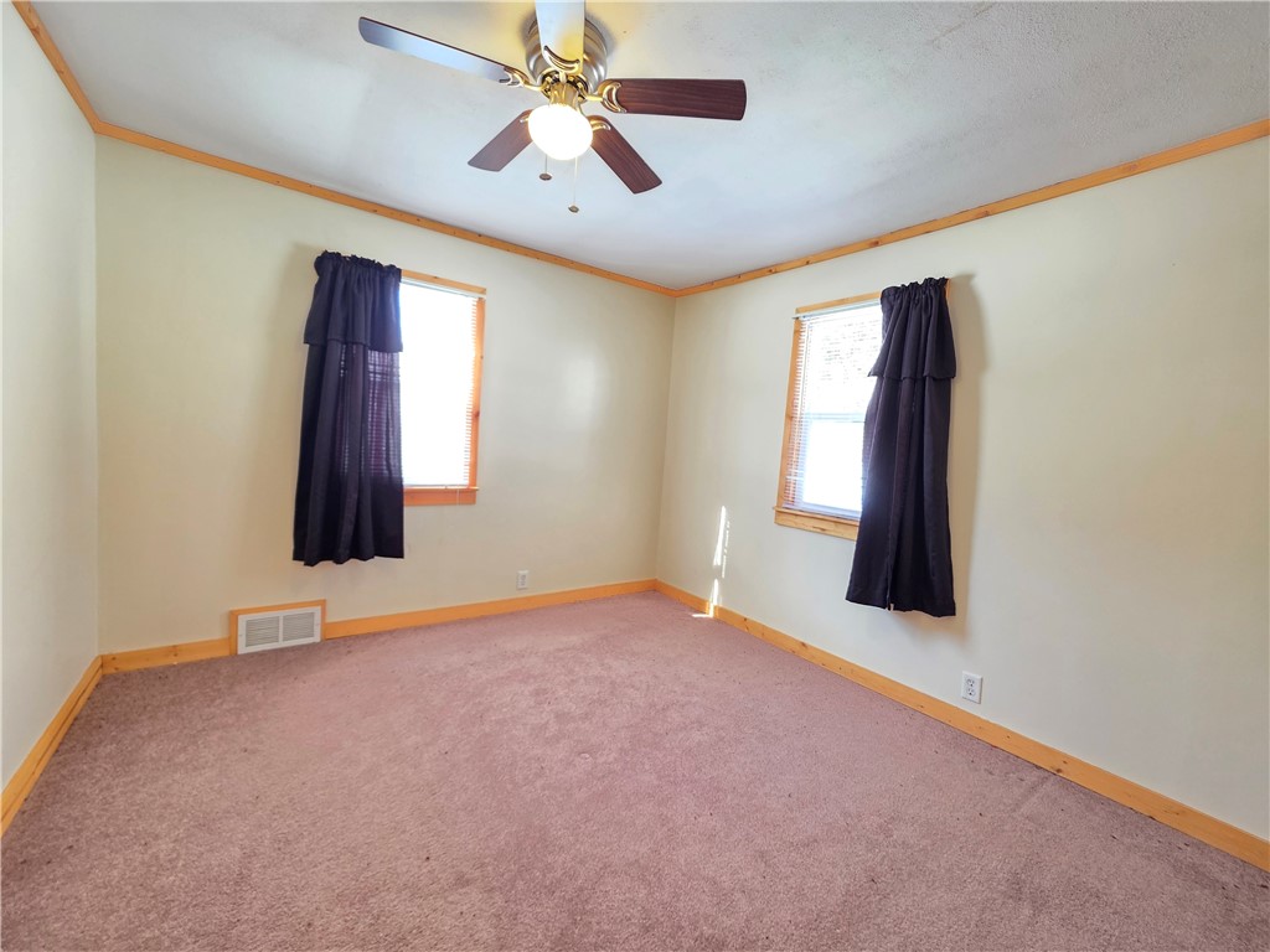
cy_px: 476
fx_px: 477
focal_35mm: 13
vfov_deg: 89.9
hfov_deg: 106.2
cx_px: 635
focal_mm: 2.2
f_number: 1.9
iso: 250
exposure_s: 1/60
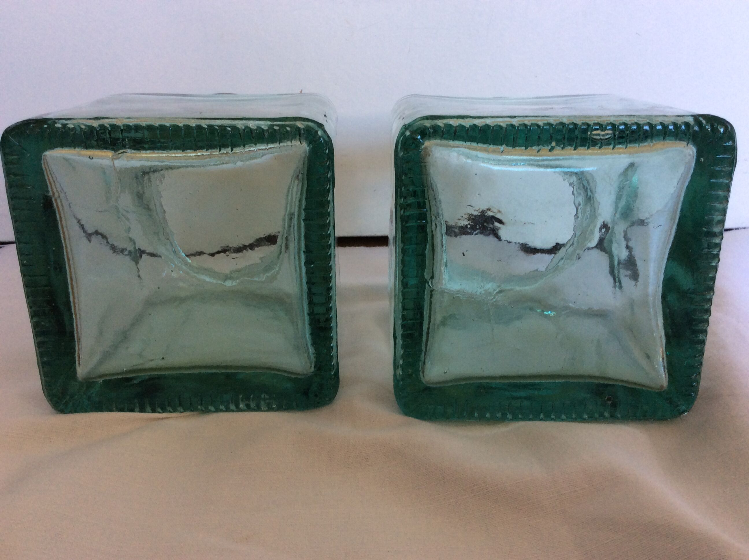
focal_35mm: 32
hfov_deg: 56.9
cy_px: 280
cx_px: 374
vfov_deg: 44.1
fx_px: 691
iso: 50
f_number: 2.4
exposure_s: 1/25
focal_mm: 3.3
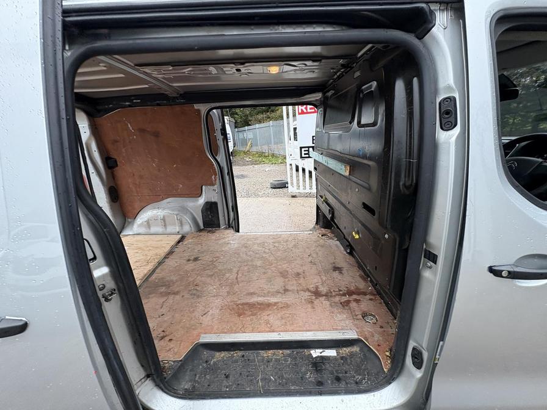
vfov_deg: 85.7
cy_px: 205
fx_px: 221
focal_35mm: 14
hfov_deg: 102.1
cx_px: 274
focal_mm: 2.22
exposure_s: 1/119
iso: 64
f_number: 2.2
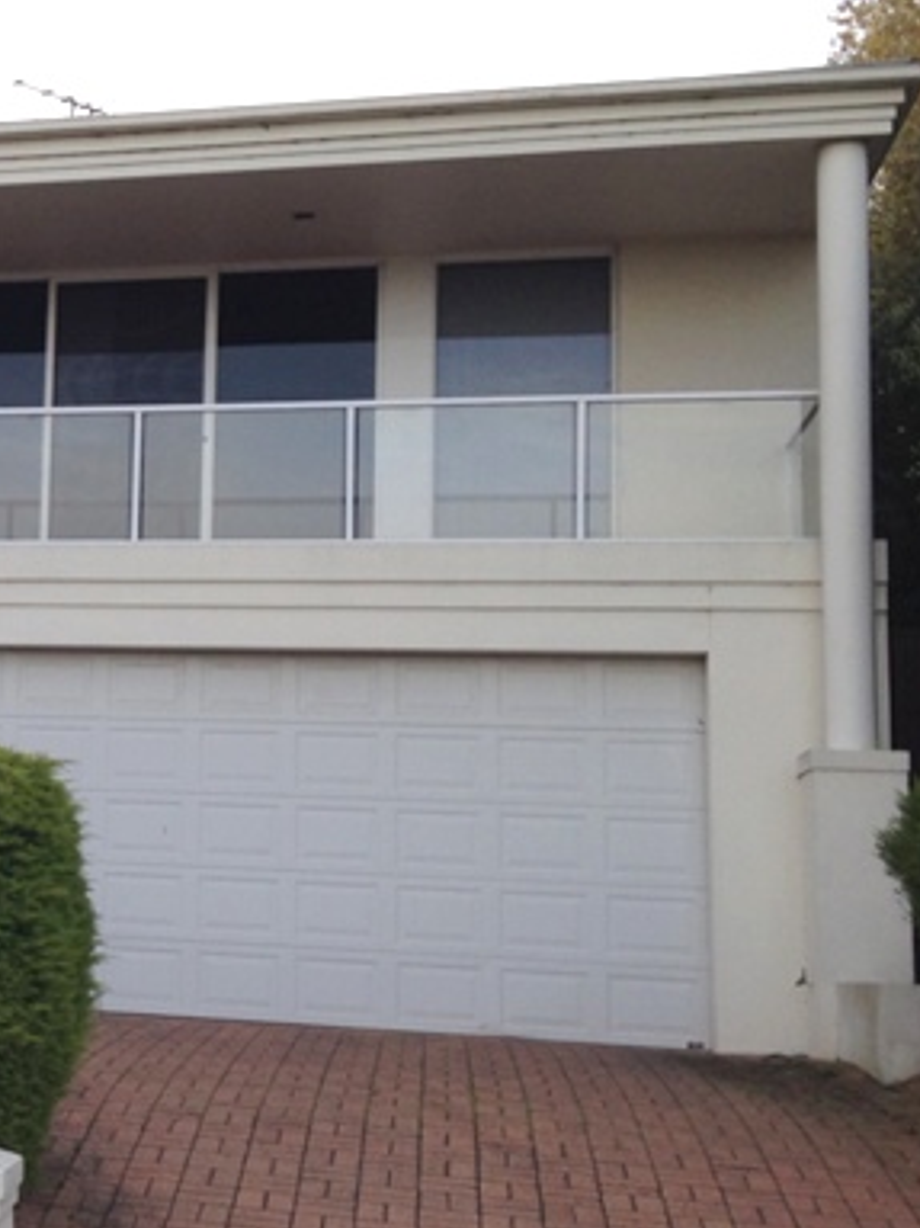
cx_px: -244
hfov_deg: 19.8
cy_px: 625
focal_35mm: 69
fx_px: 2446
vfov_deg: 28.2
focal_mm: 4.12
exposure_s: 1/171
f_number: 2.4
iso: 50
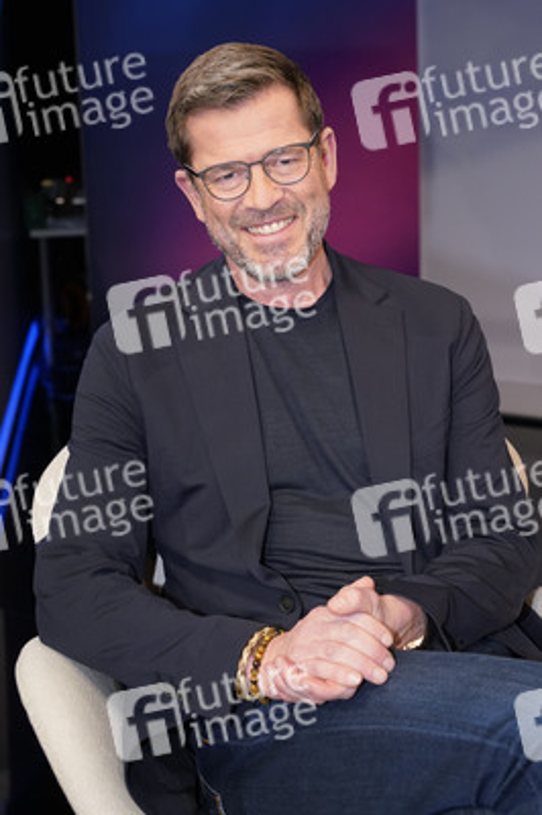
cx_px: 271
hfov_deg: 25.0
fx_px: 1222
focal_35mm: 54
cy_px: 408
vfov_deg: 36.9
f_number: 5.6
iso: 2000
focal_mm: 54
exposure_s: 1/125
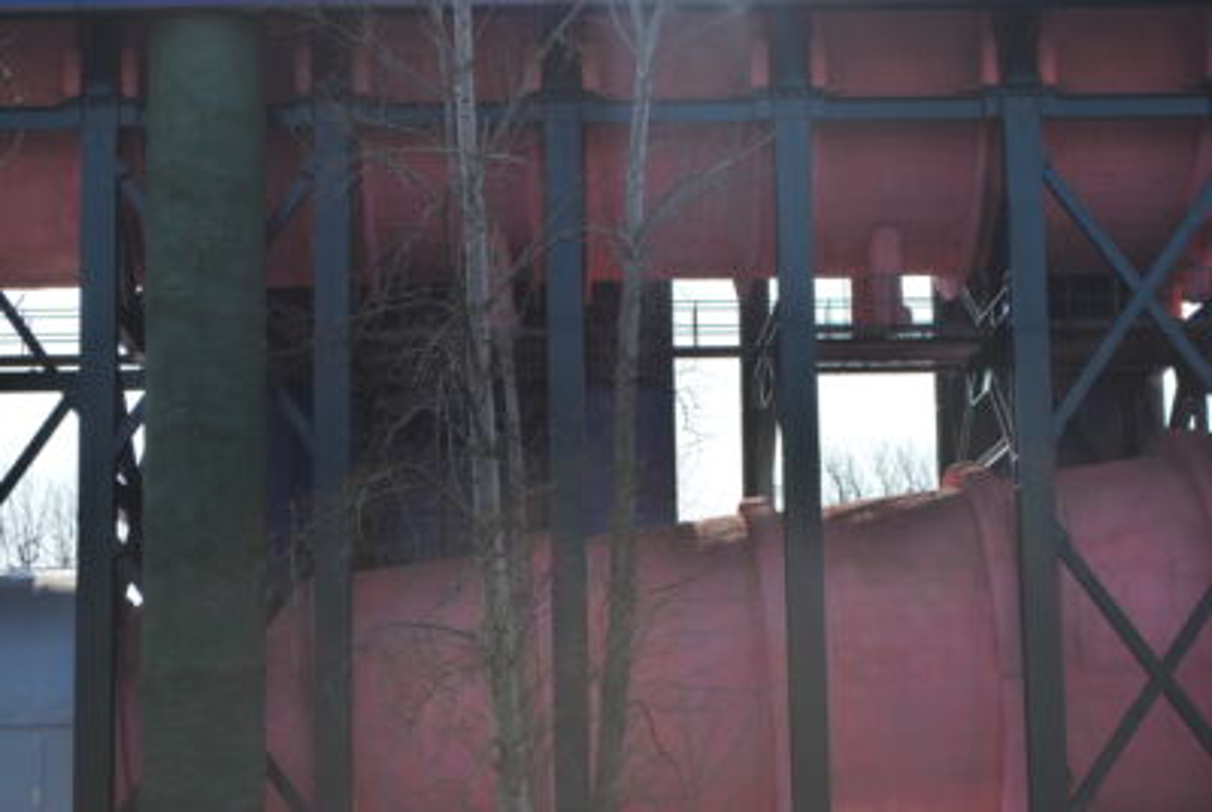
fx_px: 2782
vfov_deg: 16.6
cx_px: 606
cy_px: 406
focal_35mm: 82
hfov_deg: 24.6
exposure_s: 1/320
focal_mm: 55
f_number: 9
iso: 100
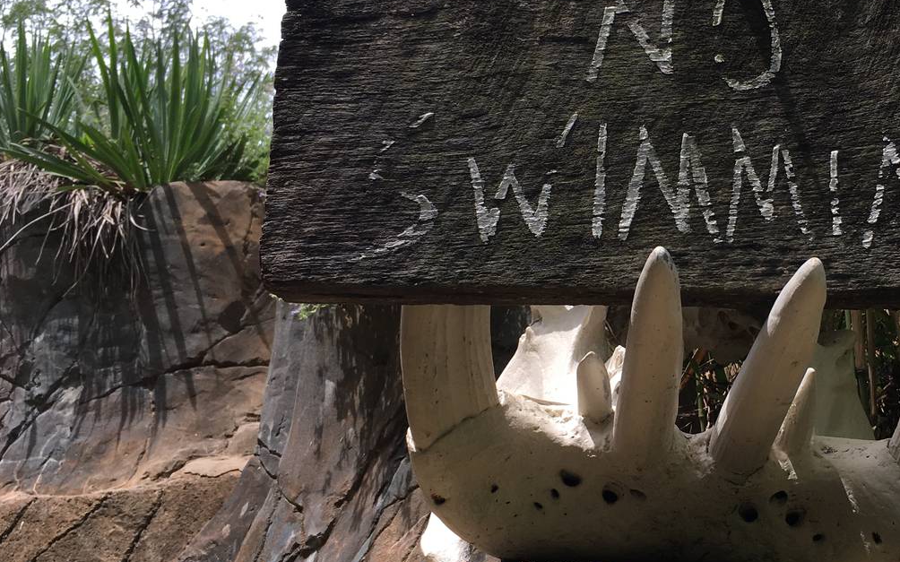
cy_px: 238
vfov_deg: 26.3
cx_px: 674
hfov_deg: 39.9
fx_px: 1202
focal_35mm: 49
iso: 25
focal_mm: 4.15
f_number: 2.2
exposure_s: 1/651
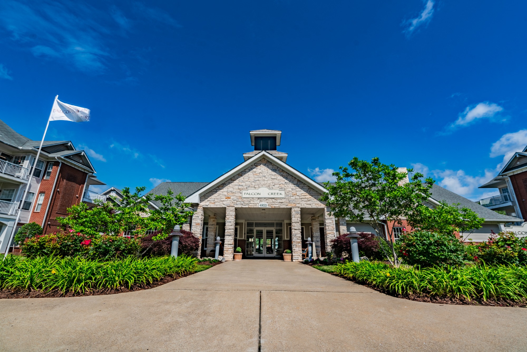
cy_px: 176
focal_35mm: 16
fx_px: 234
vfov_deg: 73.8
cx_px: 264
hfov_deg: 96.7
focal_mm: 16
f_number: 8
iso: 100
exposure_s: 1/8000
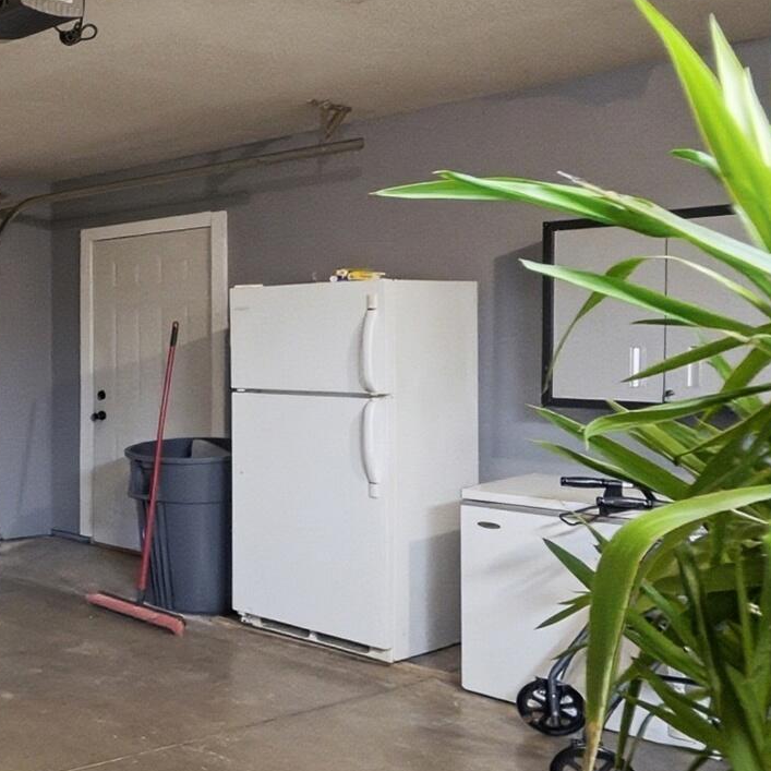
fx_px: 907
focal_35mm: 36
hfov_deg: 31.8
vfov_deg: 46.0
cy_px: 377
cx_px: -287
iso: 250
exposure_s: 1/30
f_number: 4
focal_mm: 10
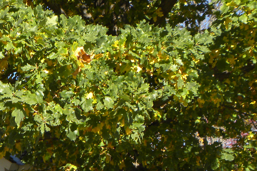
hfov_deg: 20.2
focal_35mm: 95
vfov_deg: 13.8
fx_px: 678
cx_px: -48
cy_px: 229
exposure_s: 1/229
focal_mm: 6.6
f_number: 4.5
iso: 64
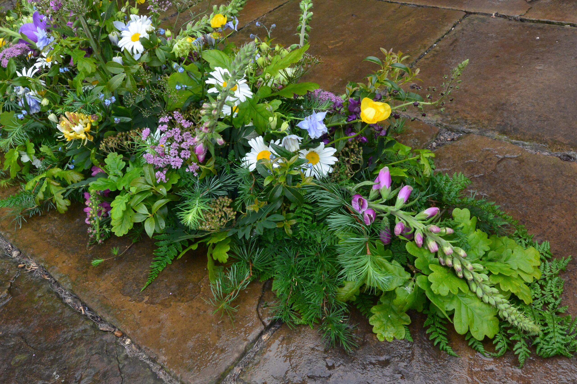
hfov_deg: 61.9
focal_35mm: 30
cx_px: 288
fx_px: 481
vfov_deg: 43.6
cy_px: 192
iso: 320
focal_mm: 11.4
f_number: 9
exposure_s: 1/60
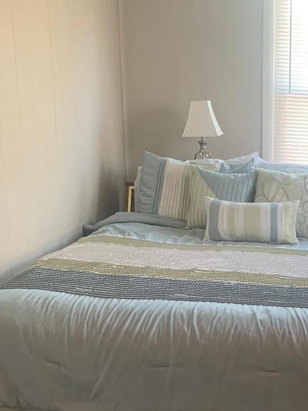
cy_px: 344
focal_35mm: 65
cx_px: 364
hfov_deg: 21.1
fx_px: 771
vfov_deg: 29.0
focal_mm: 4.25
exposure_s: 1/60
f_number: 1.8
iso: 160
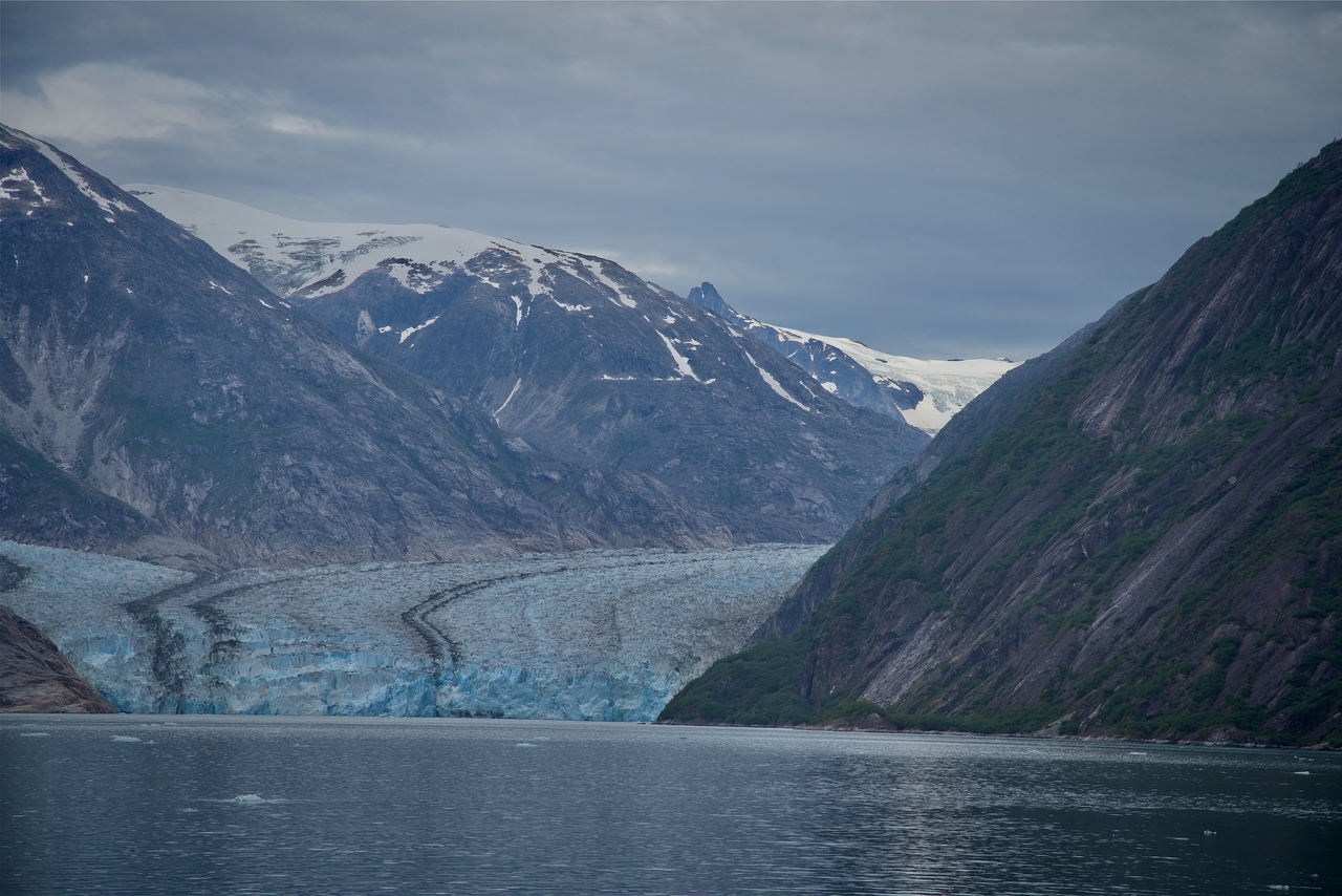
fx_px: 4474
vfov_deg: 11.4
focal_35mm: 120
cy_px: 448
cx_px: 671
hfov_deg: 17.1
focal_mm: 120
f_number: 7.1
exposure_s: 1/250
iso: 100
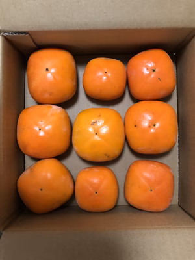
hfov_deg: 49.7
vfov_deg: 63.4
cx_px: 98
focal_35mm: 28
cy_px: 130
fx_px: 210
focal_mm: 4
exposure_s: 1/15
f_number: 1.8
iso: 50
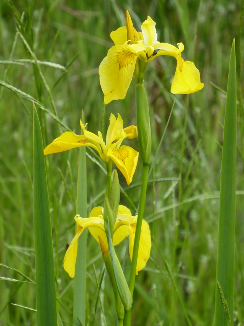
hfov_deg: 4.0
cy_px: 159
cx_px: 124
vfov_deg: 5.3
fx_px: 3486
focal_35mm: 371
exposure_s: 1/80
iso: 100
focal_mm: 57.7
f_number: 5.9
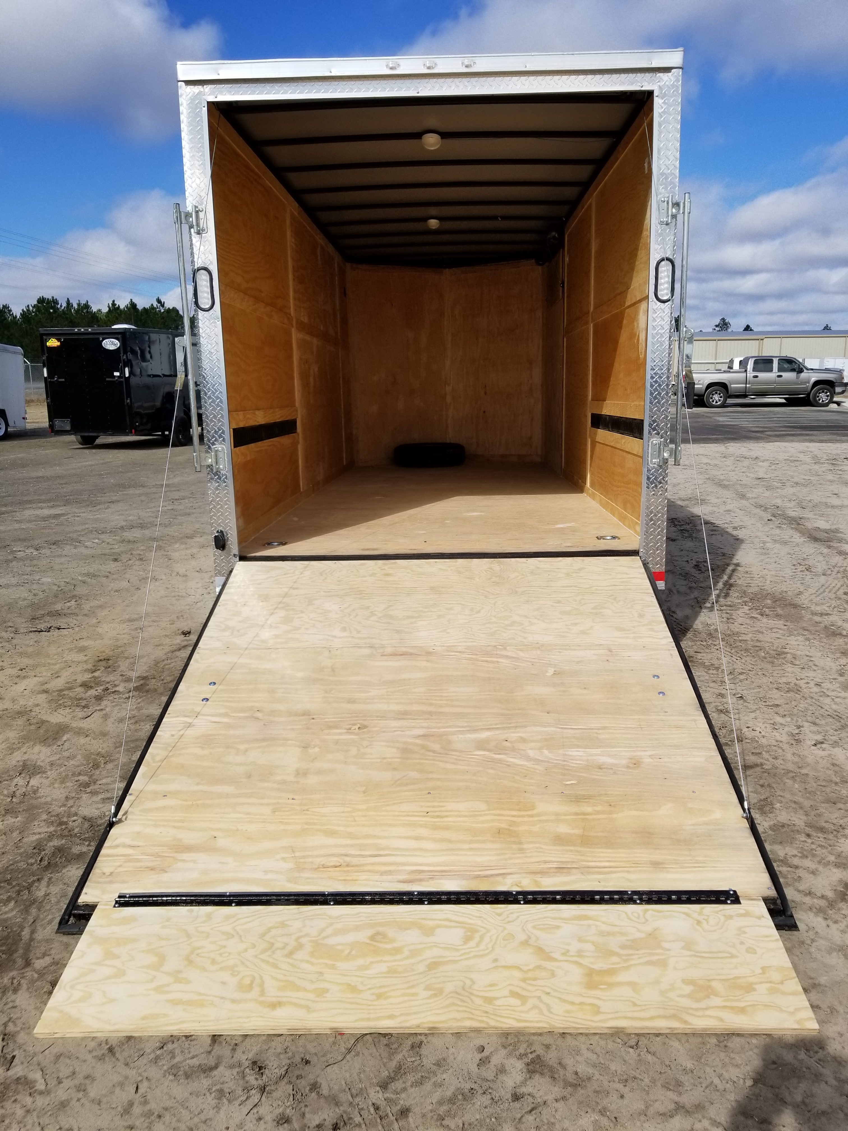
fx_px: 849
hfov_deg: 53.1
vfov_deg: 67.3
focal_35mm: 26
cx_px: 424
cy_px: 566
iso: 50
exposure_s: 1/4128
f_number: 1.7
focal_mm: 4.25
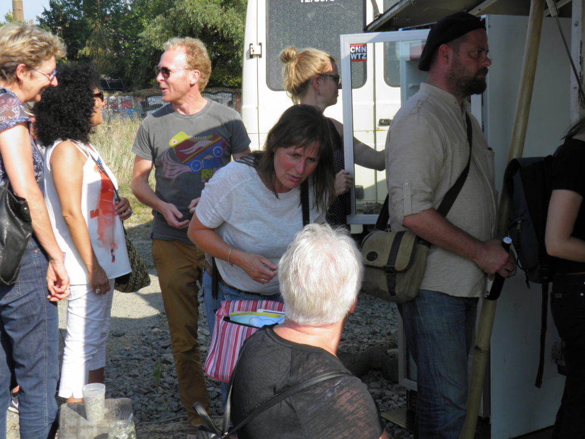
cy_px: 220
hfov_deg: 38.9
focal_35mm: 49
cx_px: 292
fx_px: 828
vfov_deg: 29.7
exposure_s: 1/200
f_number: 5.5
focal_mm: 8.9
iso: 50
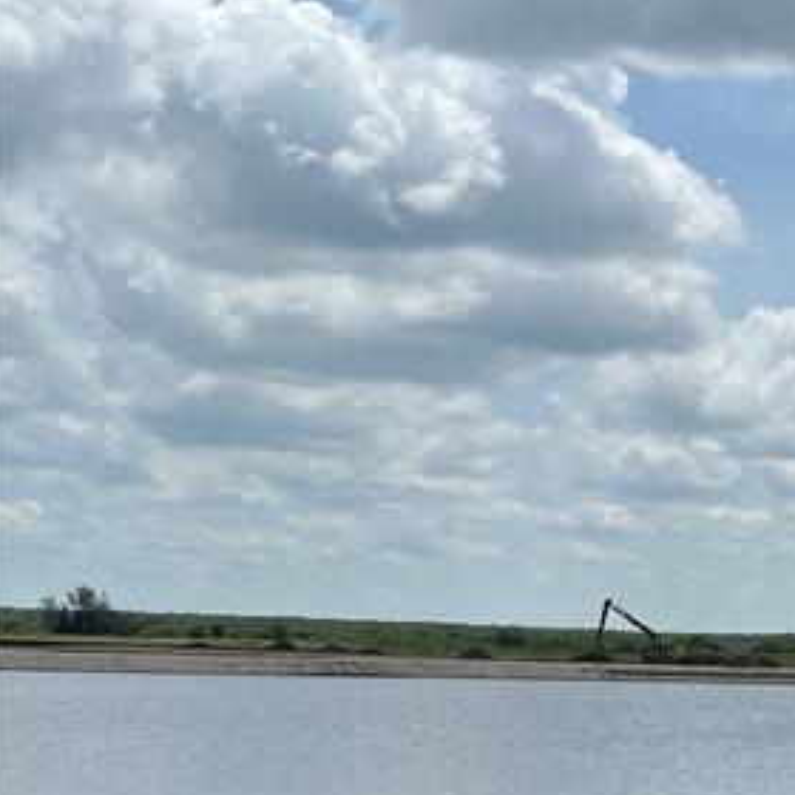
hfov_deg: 16.9
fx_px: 2183
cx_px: 1445
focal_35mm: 84
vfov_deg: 20.4
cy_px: 633
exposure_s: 1/8403
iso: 50
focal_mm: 5.1
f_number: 1.6
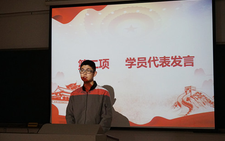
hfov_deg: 33.7
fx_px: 371
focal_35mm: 61
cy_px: 68
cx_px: 113
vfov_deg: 21.5
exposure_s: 1/160
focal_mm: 39
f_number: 5.6
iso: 1600
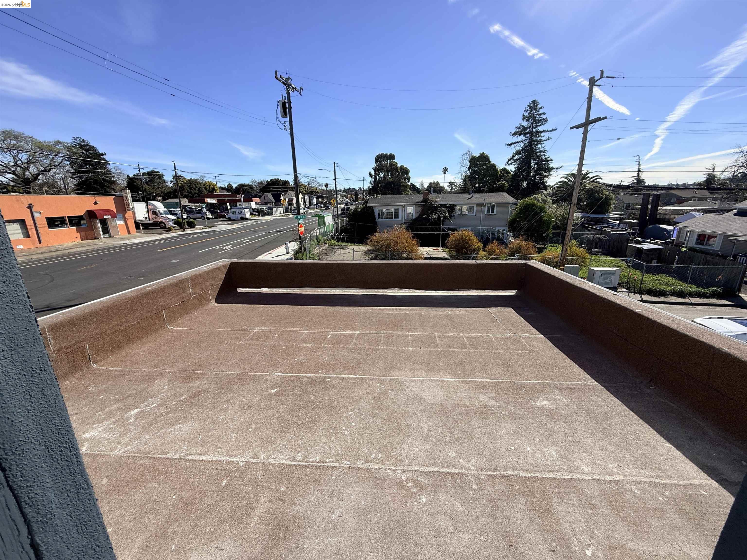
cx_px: 374
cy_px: 280
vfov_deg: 85.7
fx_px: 302
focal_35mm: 14
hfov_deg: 102.1
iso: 50
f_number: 2.2
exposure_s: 1/1613
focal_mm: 2.22
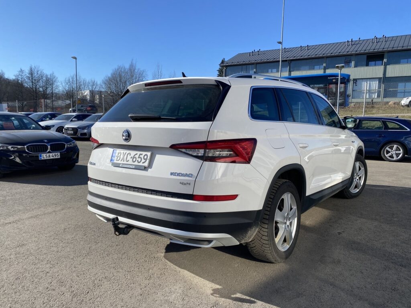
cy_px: 154
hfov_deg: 67.3
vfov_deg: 53.1
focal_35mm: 26
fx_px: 309
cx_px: 206
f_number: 1.8
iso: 32
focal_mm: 4.25
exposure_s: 1/2688
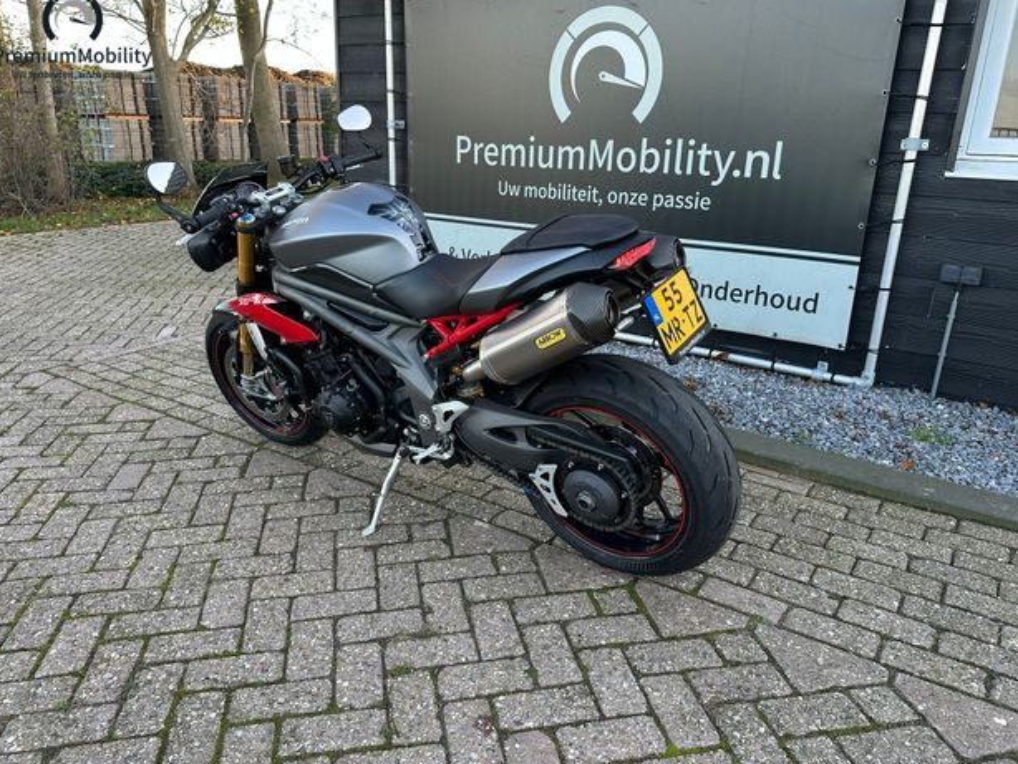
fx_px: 735
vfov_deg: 54.9
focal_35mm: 25
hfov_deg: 69.4
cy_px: 368
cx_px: 497
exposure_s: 1/121
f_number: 1.78
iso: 64
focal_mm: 6.86
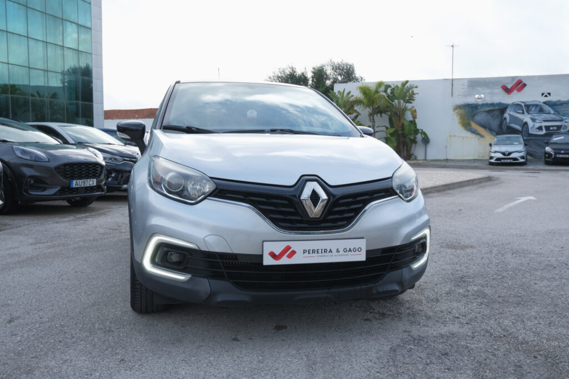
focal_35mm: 33
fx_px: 522
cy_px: 190
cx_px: 284
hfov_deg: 57.2
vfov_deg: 40.0
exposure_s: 1/100
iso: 160
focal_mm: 22.1
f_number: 9
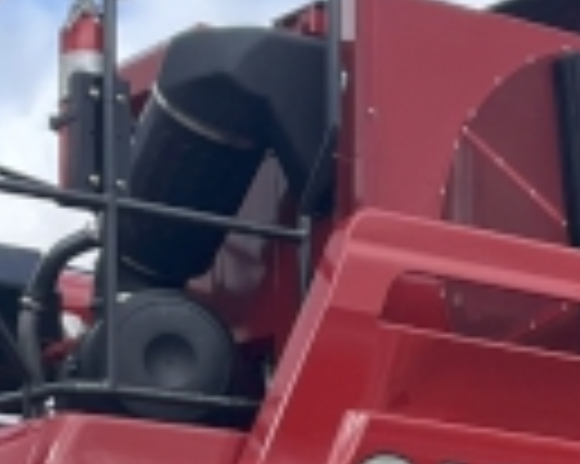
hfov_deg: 12.2
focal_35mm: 157
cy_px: 626
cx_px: 580
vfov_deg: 9.6
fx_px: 2693
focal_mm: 4.2
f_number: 1.6
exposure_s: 1/2053
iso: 32
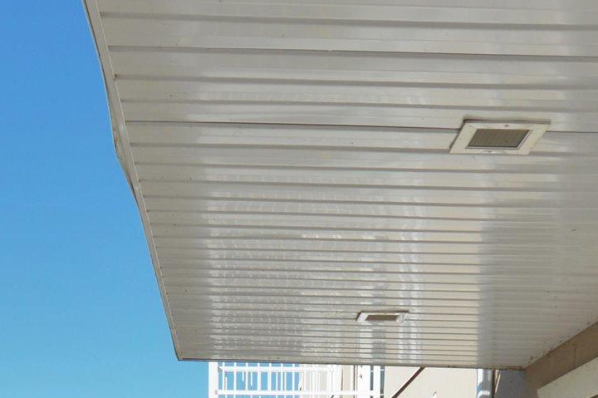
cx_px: 284
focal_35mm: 64
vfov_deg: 18.1
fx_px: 1062
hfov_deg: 31.4
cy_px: 653
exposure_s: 1/250
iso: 100
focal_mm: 10
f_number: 8
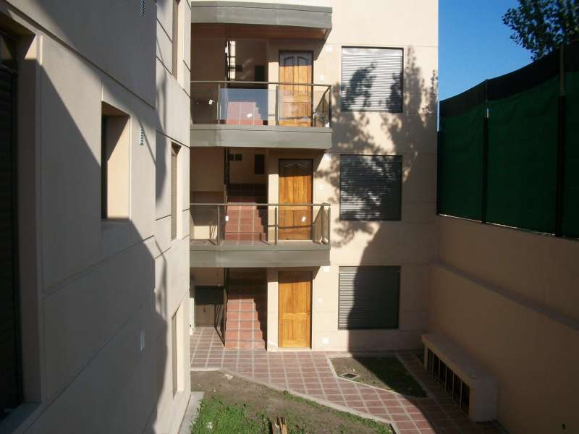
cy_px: 217
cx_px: 290
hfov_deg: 56.8
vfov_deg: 44.2
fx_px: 535
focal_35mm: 32
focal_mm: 5.7
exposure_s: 1/500
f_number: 5.5
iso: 80
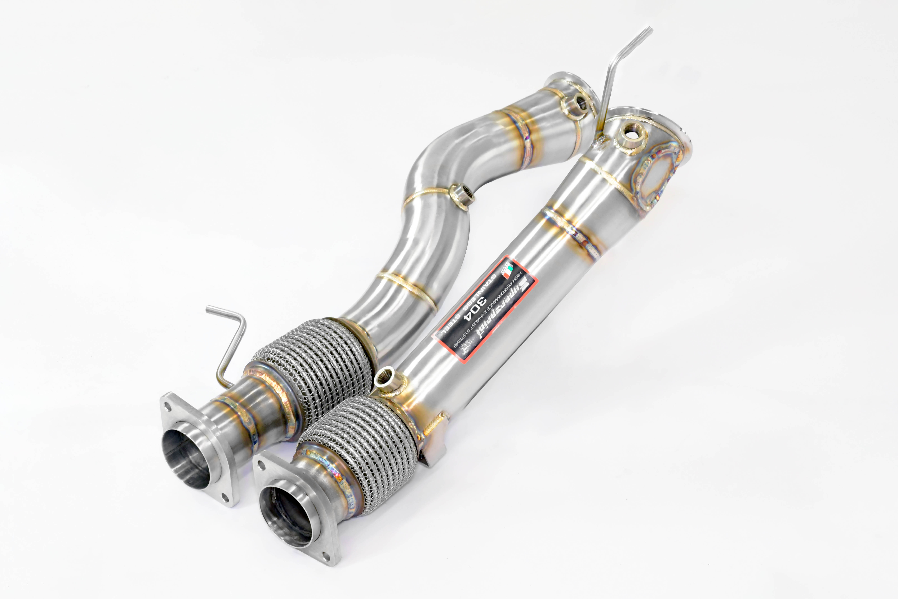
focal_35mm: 84
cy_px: 300
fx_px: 2095
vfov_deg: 16.3
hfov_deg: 24.2
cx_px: 449
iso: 2500
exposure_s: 1/100
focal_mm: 56
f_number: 13
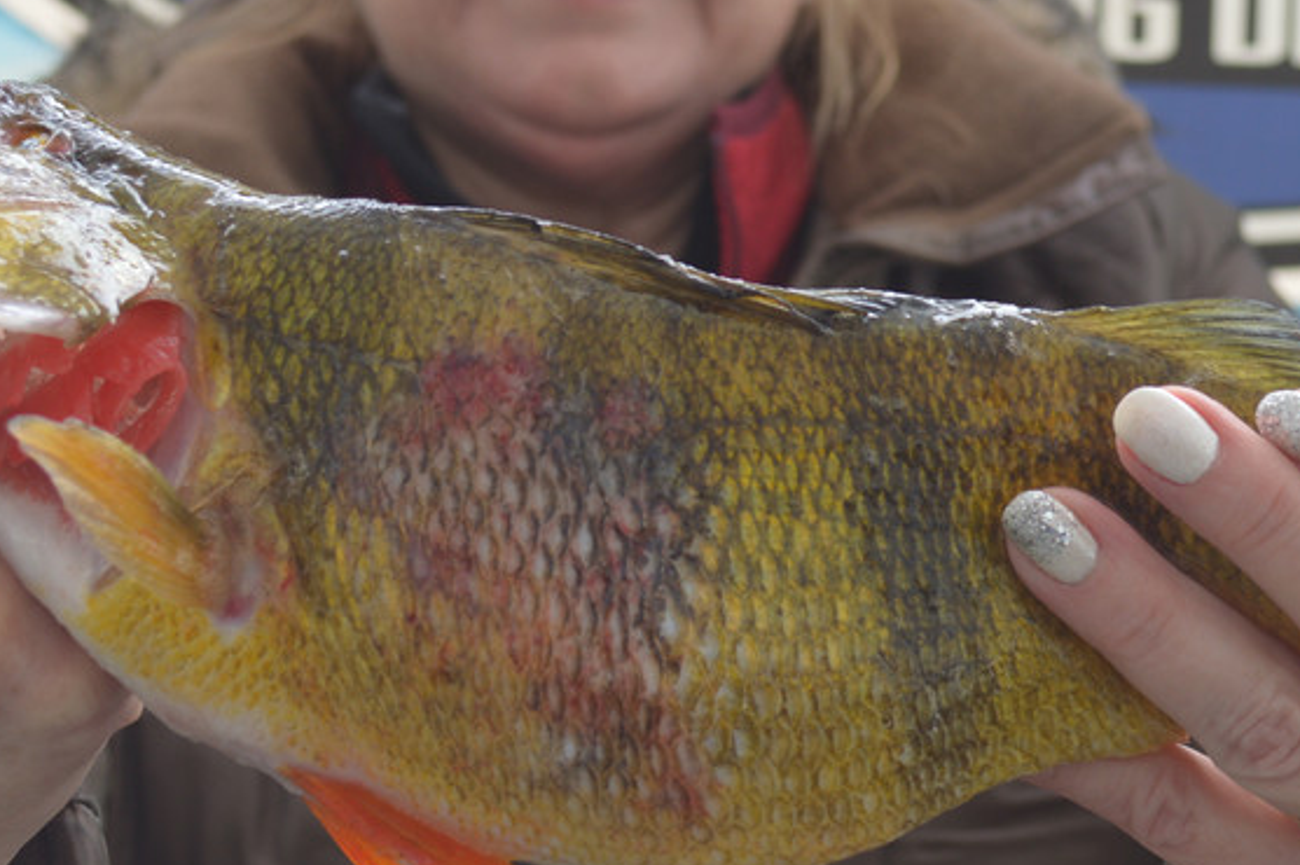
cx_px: 721
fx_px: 3395
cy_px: 206
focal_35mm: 94
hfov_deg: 21.7
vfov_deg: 14.5
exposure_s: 1/30
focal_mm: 29
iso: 140
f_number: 4.5
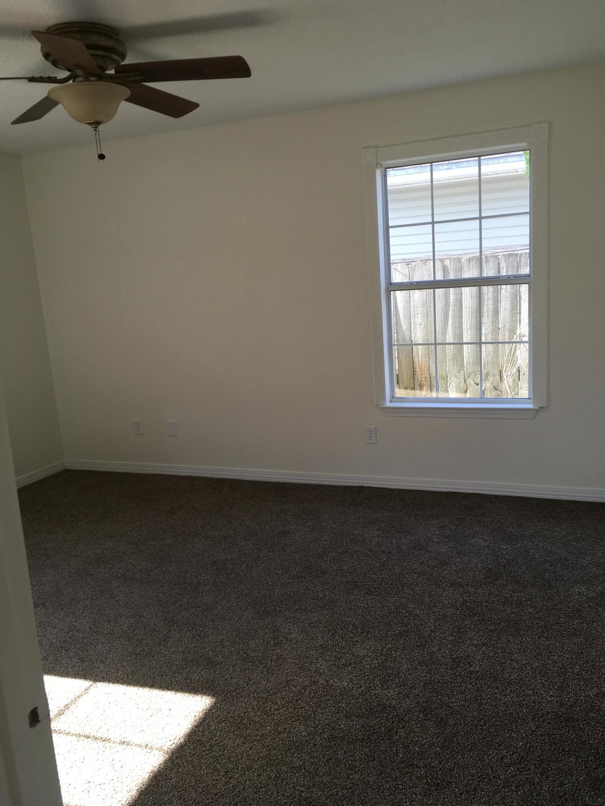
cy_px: 403
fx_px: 676
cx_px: 302
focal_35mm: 29
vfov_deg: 61.7
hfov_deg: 48.2
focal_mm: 4.15
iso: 32
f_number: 2.2
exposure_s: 1/120
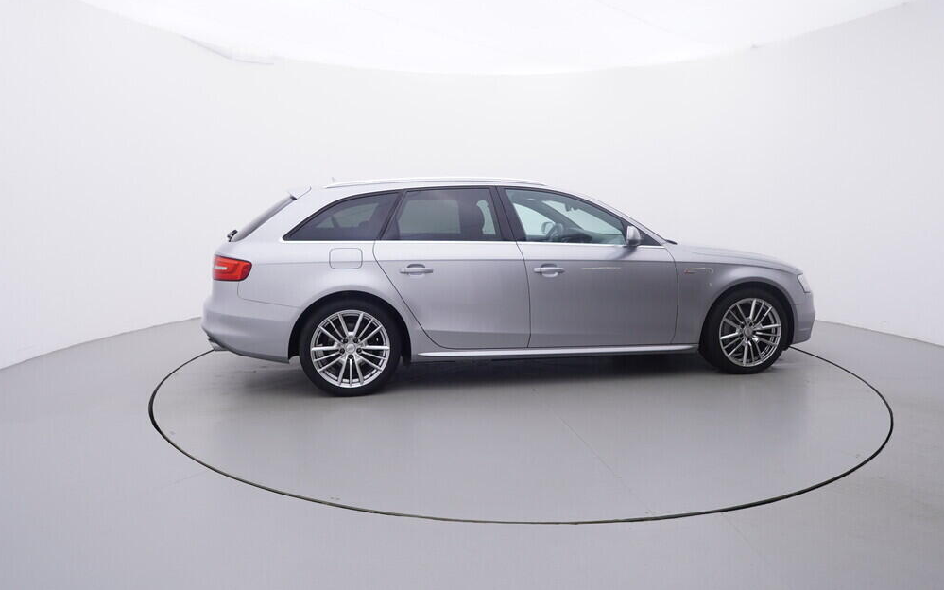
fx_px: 605
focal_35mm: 24
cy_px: 281
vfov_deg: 51.9
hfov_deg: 75.9
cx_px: 463
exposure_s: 1/80
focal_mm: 15
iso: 200
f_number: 5
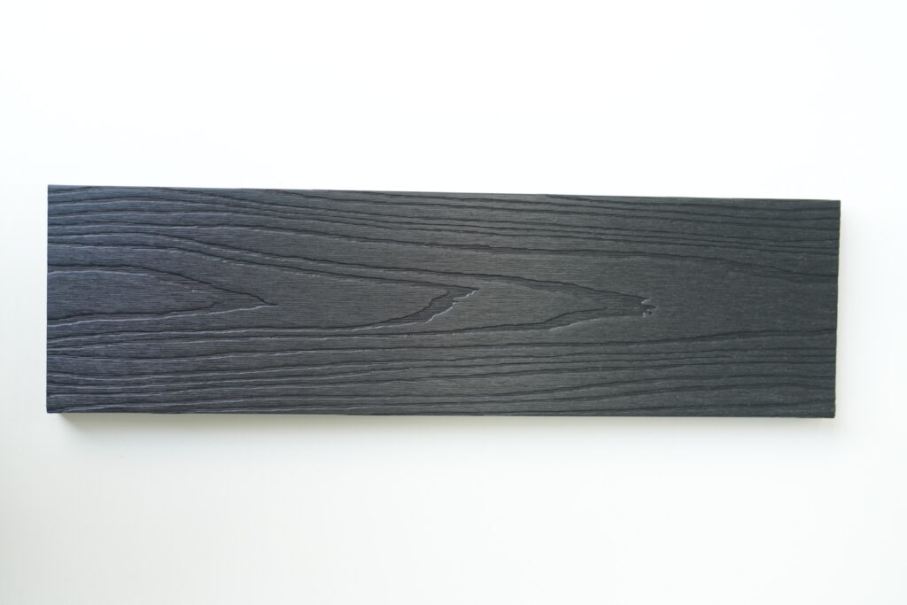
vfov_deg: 27.0
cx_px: 454
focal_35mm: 50
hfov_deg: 39.6
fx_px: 1260
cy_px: 302
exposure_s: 1/250
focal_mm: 50
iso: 500
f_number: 1.8
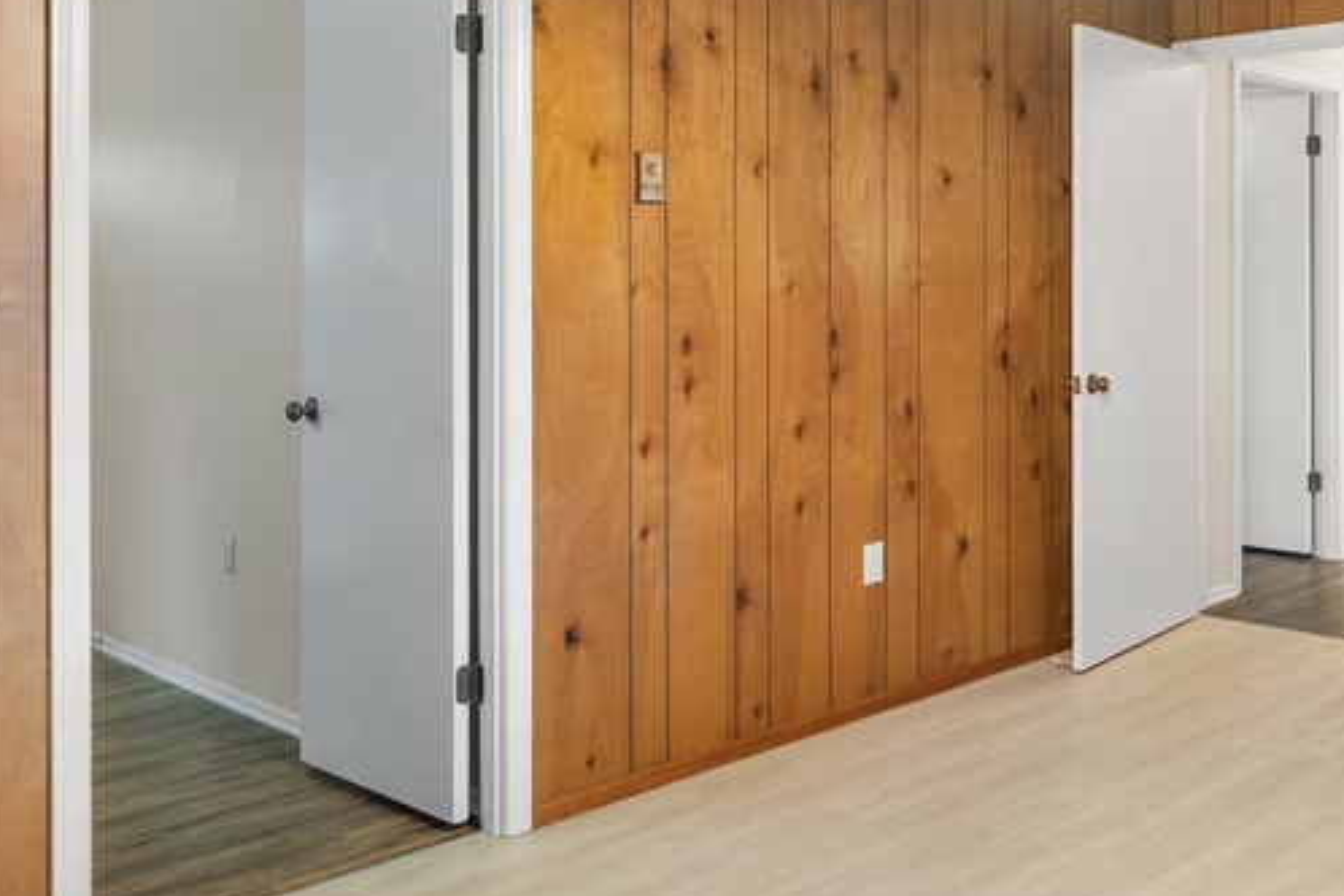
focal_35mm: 37
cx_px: 1186
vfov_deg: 34.9
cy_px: 247
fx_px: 1397
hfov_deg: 46.8
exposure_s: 1
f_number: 6.3
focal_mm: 17.2
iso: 400
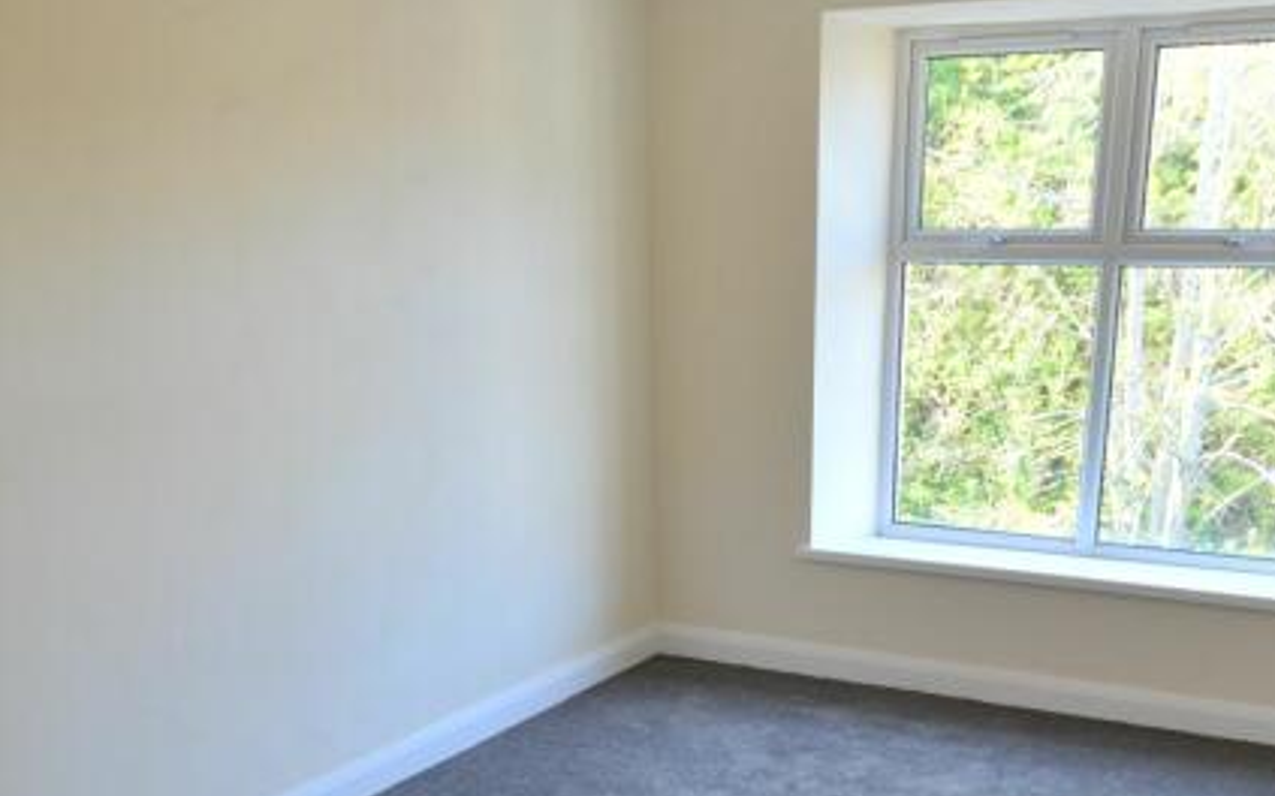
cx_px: 717
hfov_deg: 52.6
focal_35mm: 37
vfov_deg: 32.1
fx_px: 1285
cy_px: 764
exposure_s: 1/100
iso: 400
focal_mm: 10
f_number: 5
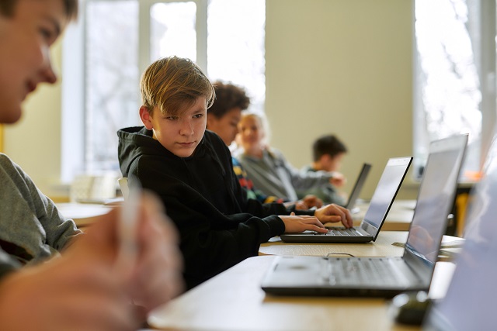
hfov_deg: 39.6
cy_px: 166
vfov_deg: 27.0
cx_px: 248
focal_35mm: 50
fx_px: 690
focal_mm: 50
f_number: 2.5
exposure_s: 1/80
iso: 400
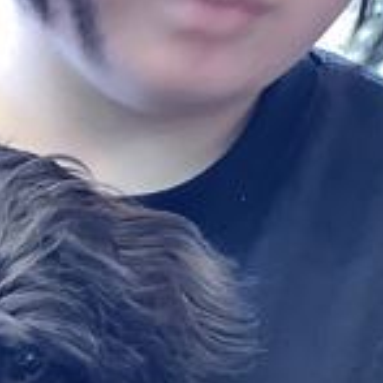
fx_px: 1402
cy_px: 453
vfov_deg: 15.0
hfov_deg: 15.4
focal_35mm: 112
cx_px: 70
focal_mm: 3.3
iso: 100
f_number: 2.4
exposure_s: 1/50
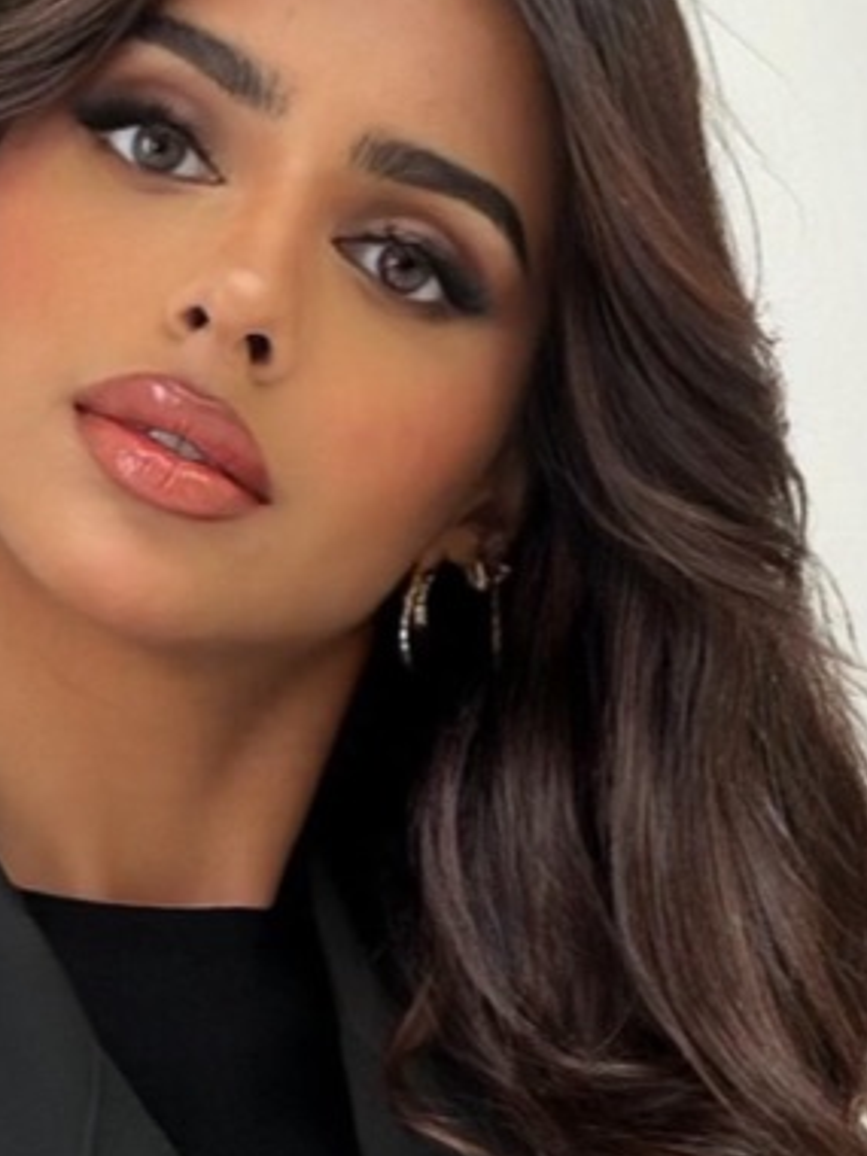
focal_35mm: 202
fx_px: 6746
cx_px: 257
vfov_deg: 9.3
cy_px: 2166
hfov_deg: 7.3
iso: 64
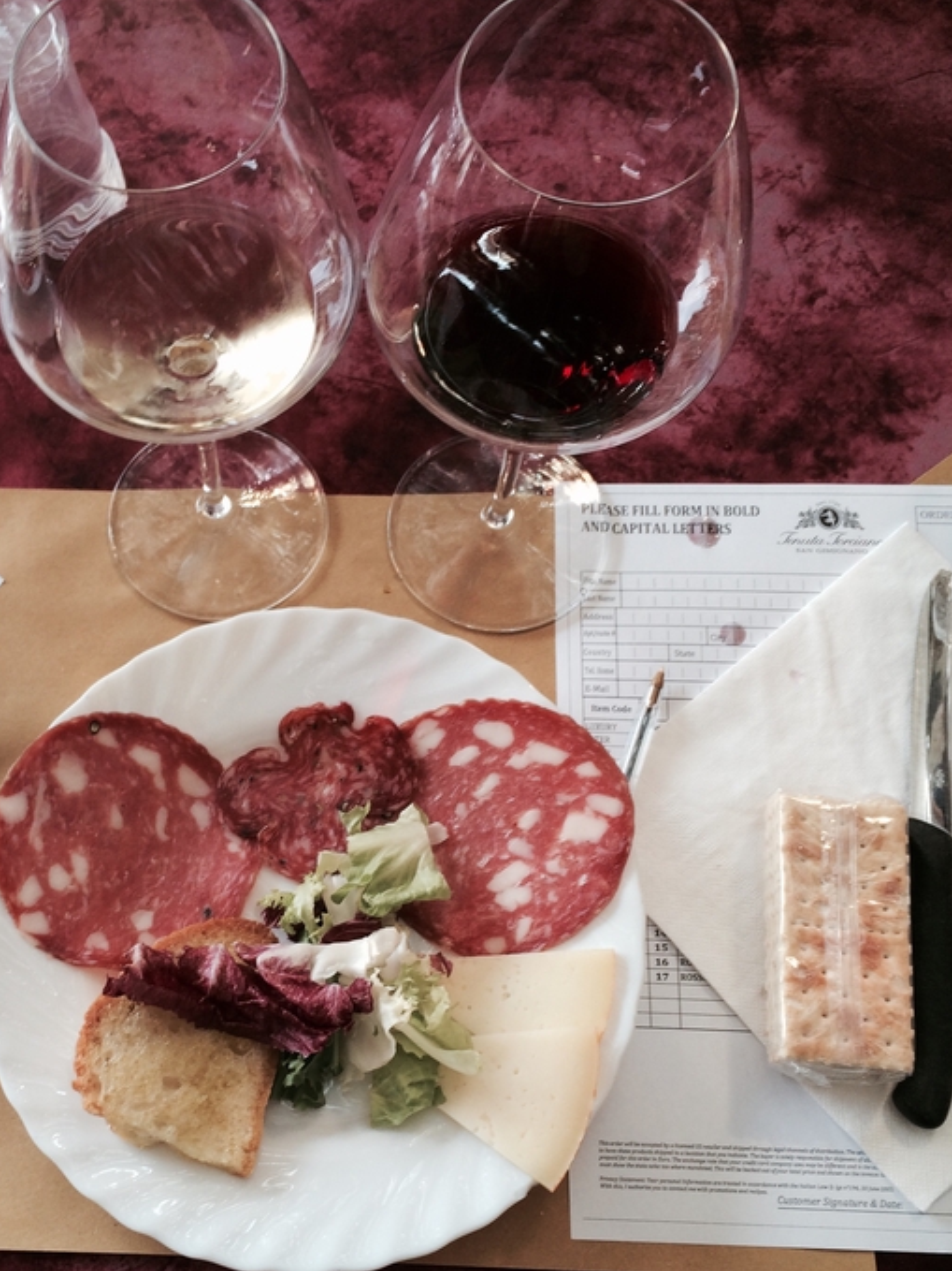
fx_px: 1504
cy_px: 784
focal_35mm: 41
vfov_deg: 45.4
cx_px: 305
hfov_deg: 34.7
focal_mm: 4.15
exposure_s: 1/60
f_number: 2.2
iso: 40
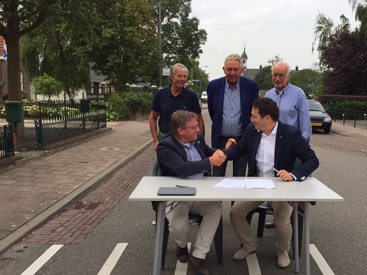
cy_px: 151
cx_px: 220
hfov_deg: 49.8
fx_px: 392
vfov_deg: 38.6
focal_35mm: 37
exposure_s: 1/791
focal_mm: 4.15
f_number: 2.2
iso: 32
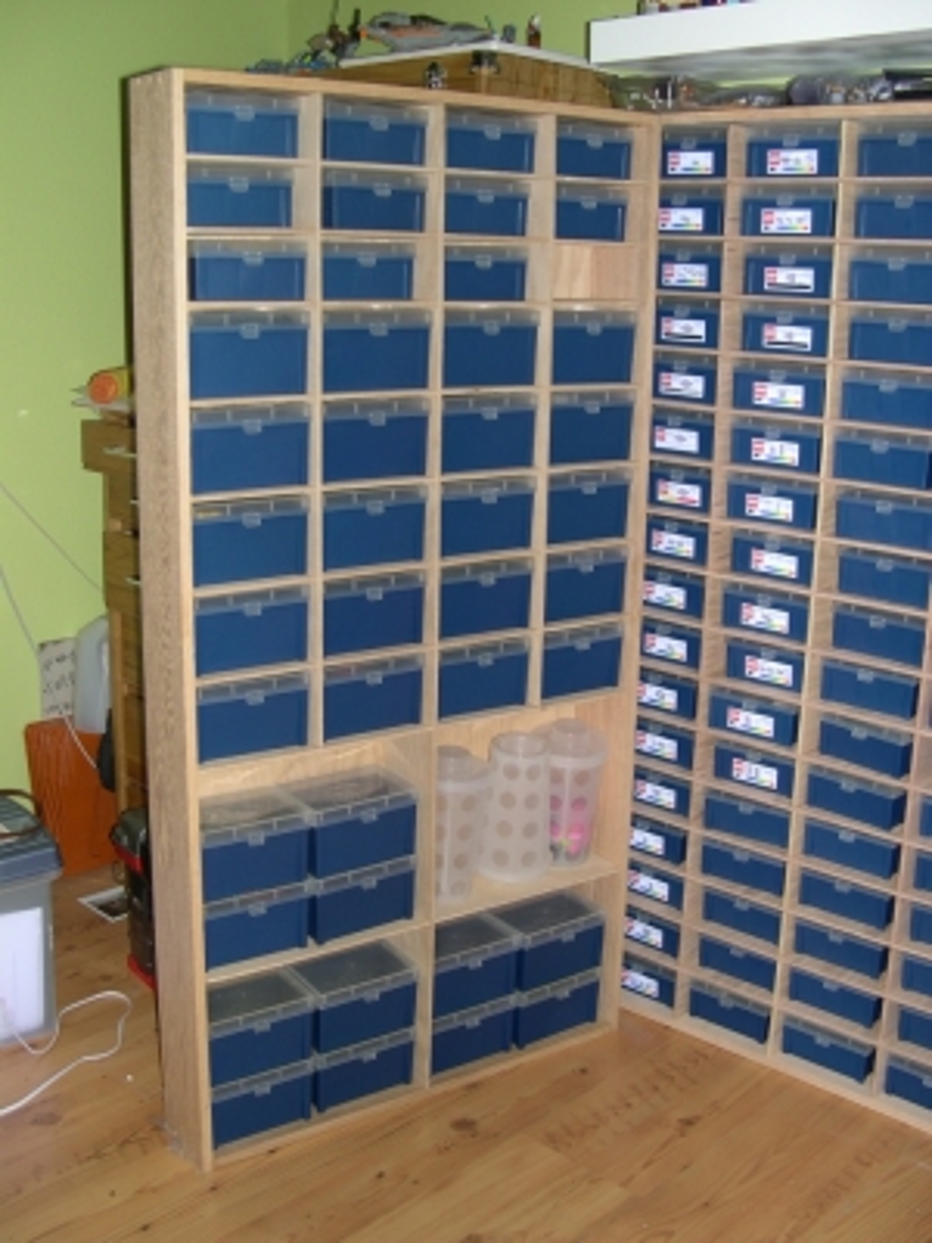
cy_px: 622
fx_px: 1364
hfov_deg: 37.7
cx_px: 466
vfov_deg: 49.0
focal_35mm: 38
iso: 100
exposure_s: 1/60
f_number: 2.8
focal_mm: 8
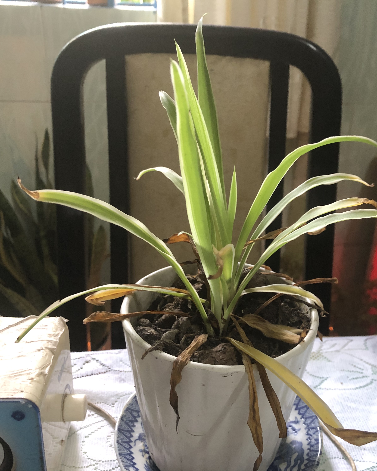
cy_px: 236
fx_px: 516
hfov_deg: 40.0
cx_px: 227
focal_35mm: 37
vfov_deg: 49.1
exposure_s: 1/14
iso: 100
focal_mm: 4
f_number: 1.8
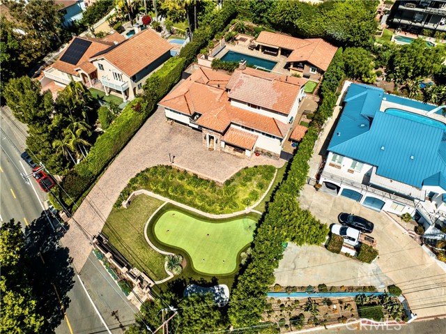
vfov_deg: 56.8
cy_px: 167
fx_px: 309
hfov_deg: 71.6
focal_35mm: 24
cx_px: 223
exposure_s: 1/800
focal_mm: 12.29
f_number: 2.8
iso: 110
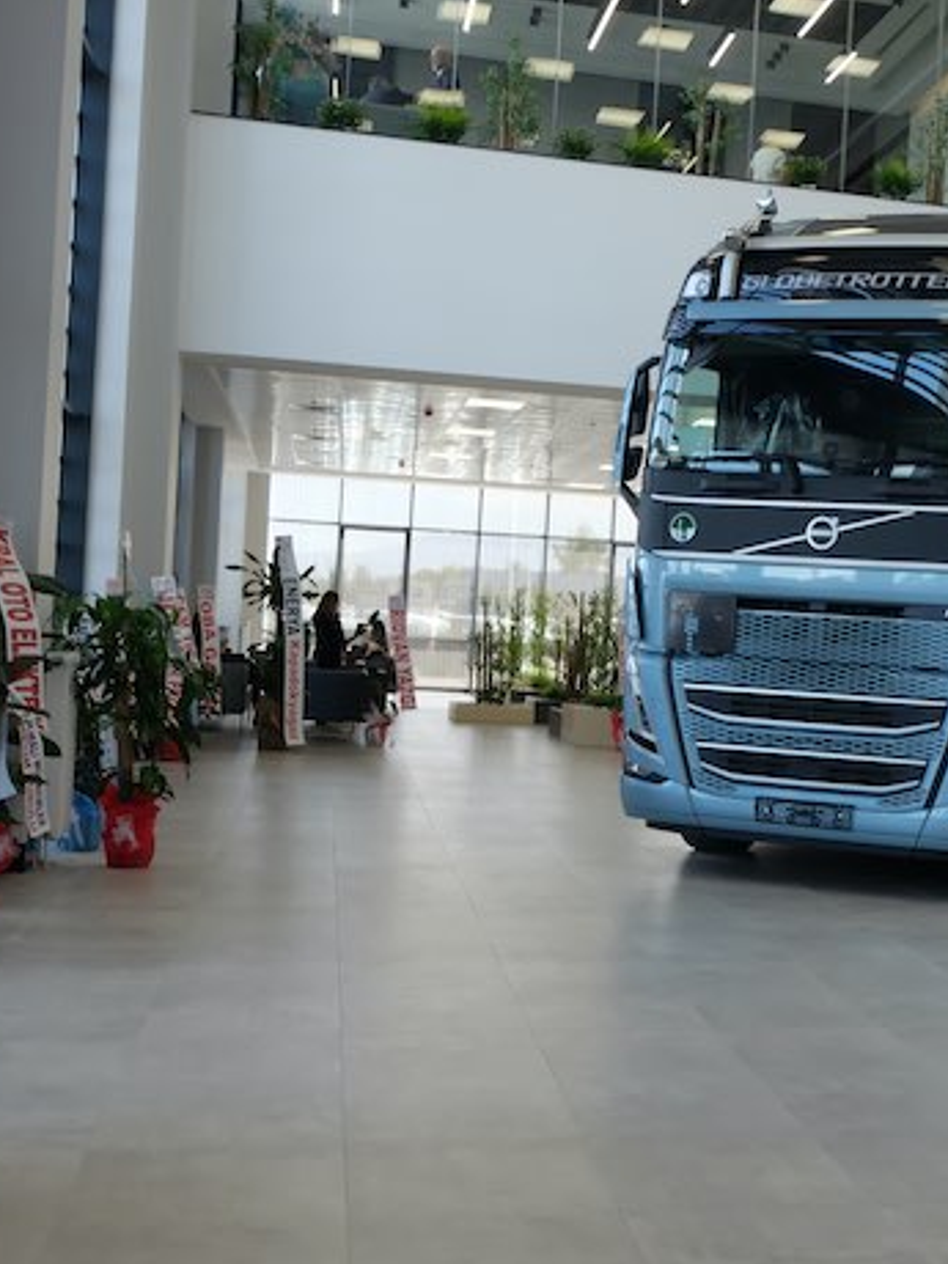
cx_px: 835
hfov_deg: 29.7
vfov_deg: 40.4
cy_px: 637
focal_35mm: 47
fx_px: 1716
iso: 400
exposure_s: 1/125
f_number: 4
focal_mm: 21.1
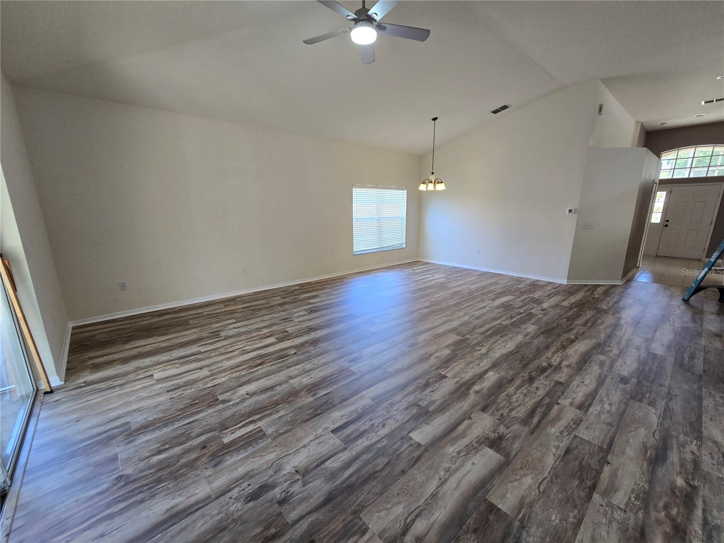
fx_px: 272
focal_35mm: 13
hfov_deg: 106.2
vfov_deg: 89.9
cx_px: 362
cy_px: 272
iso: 100
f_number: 2.2
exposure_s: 1/60
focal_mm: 2.2
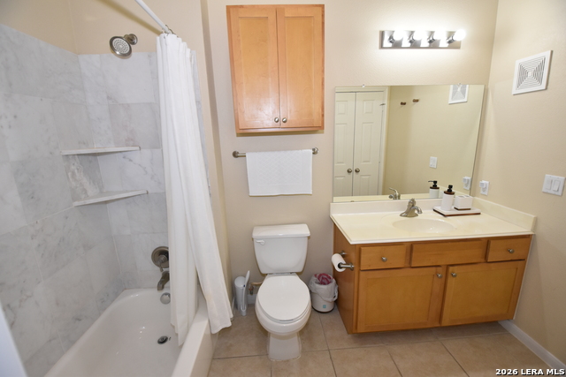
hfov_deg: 100.4
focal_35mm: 15
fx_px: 236
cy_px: 188
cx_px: 283
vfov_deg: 77.4
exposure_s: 1/160
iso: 800
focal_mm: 10
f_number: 4.5
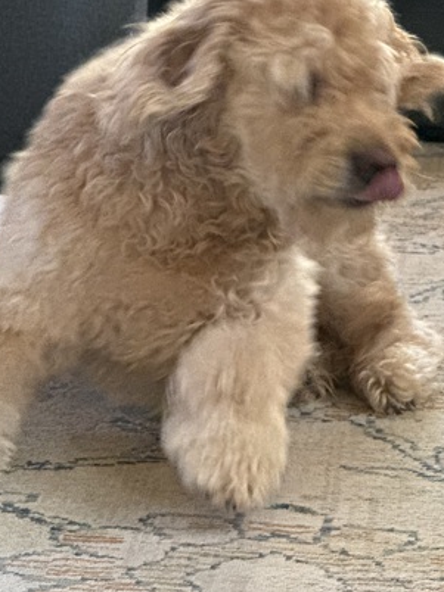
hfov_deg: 9.0
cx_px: 239
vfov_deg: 12.1
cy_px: 261
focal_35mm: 164
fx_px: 2808
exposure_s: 1/40
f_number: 2.8
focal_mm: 15.66
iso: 1000
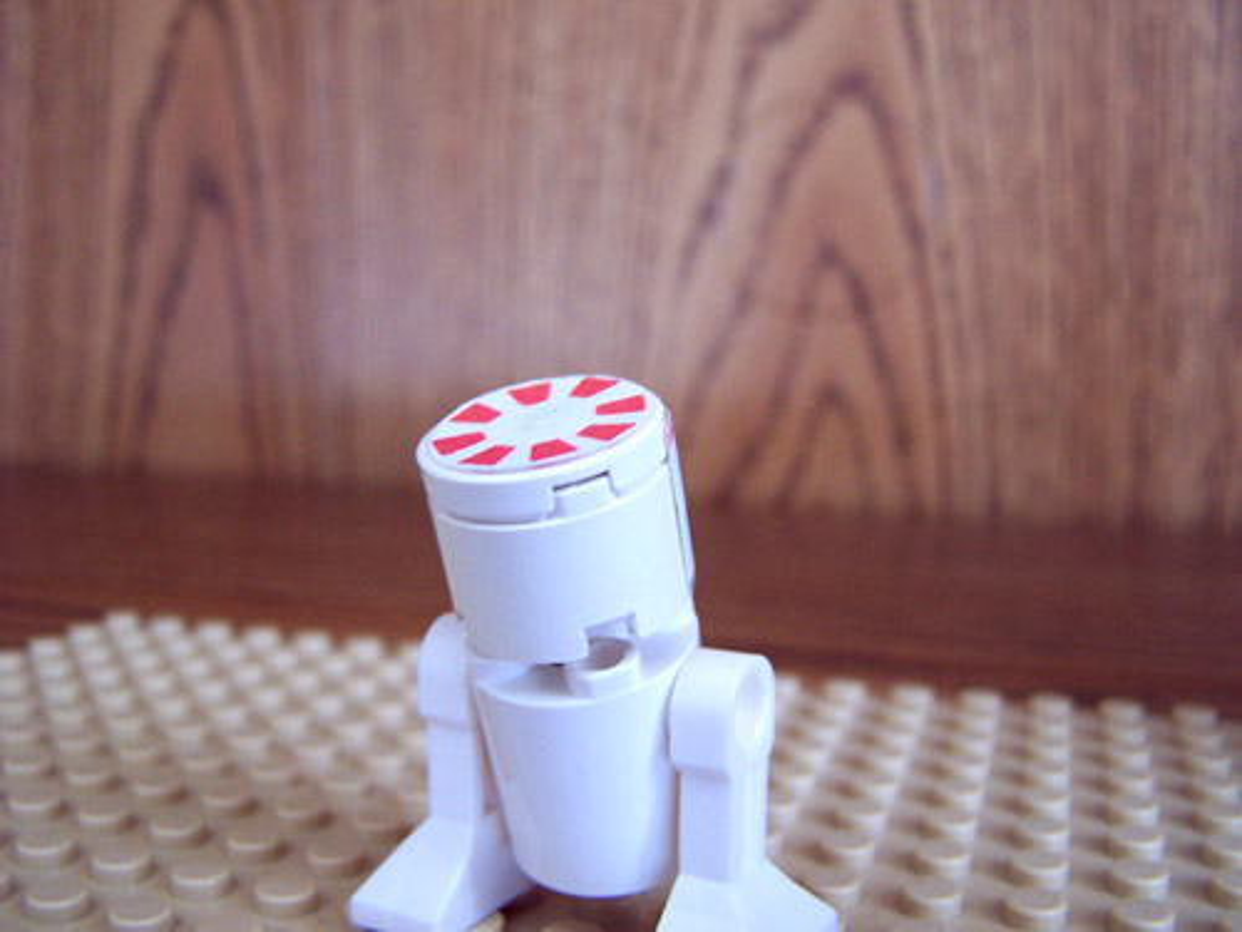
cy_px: 466
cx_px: 621
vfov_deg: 37.7
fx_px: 1363
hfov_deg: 49.0
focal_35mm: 38
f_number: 2.8
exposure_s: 1/8
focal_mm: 6.3
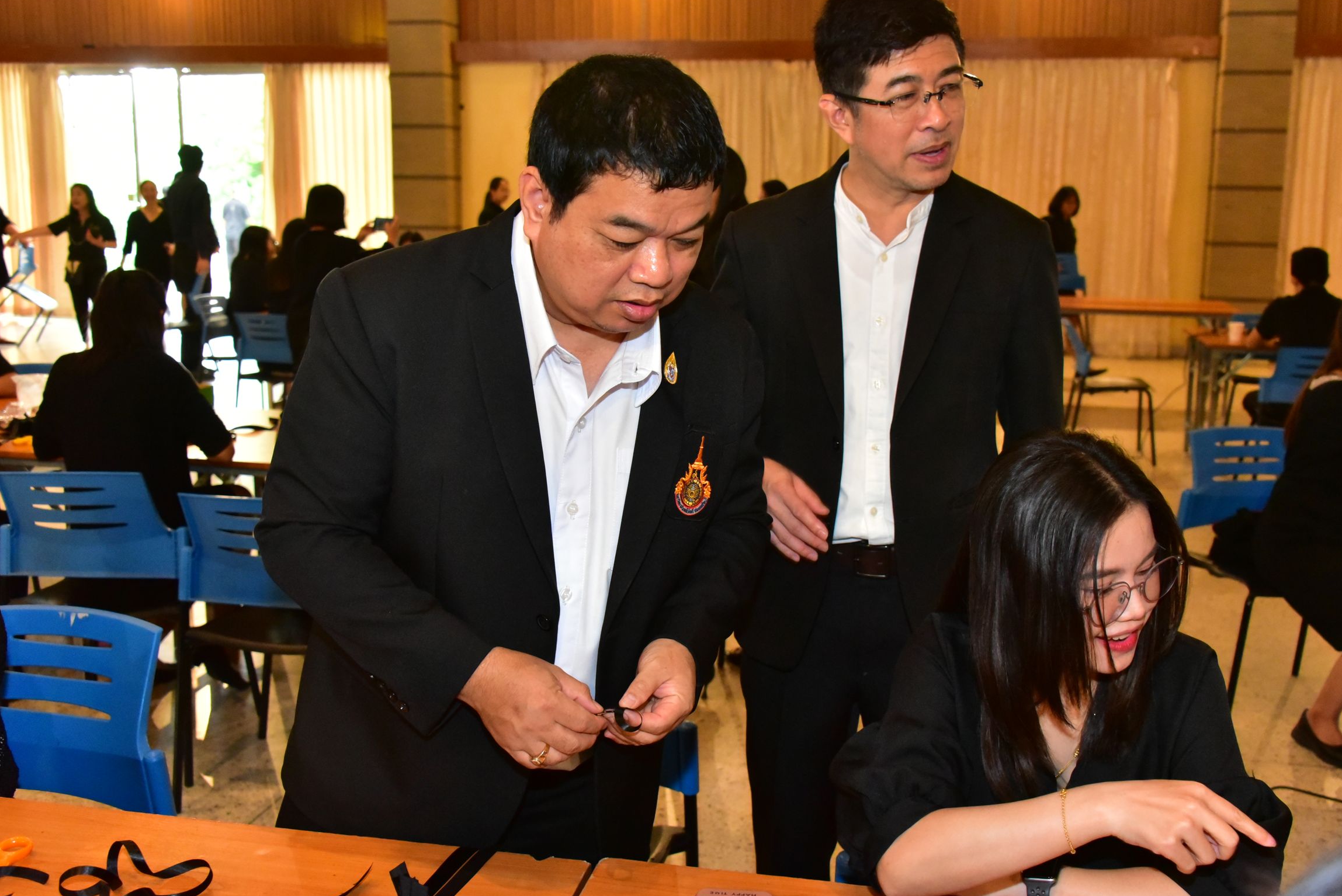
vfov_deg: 36.0
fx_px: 1380
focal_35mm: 37
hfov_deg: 51.9
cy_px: 452
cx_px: 692
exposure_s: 1/100
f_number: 6.3
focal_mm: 34
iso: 8000
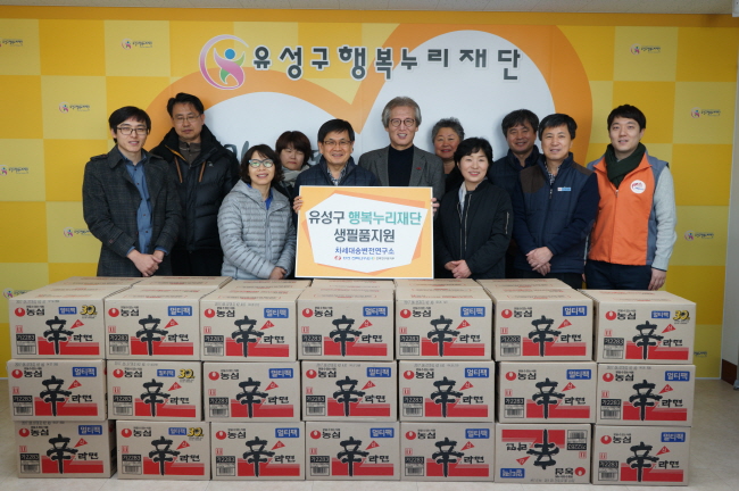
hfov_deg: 57.3
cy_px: 246
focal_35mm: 33
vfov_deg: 39.9
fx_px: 677
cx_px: 370
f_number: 4
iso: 320
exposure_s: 1/60
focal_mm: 33
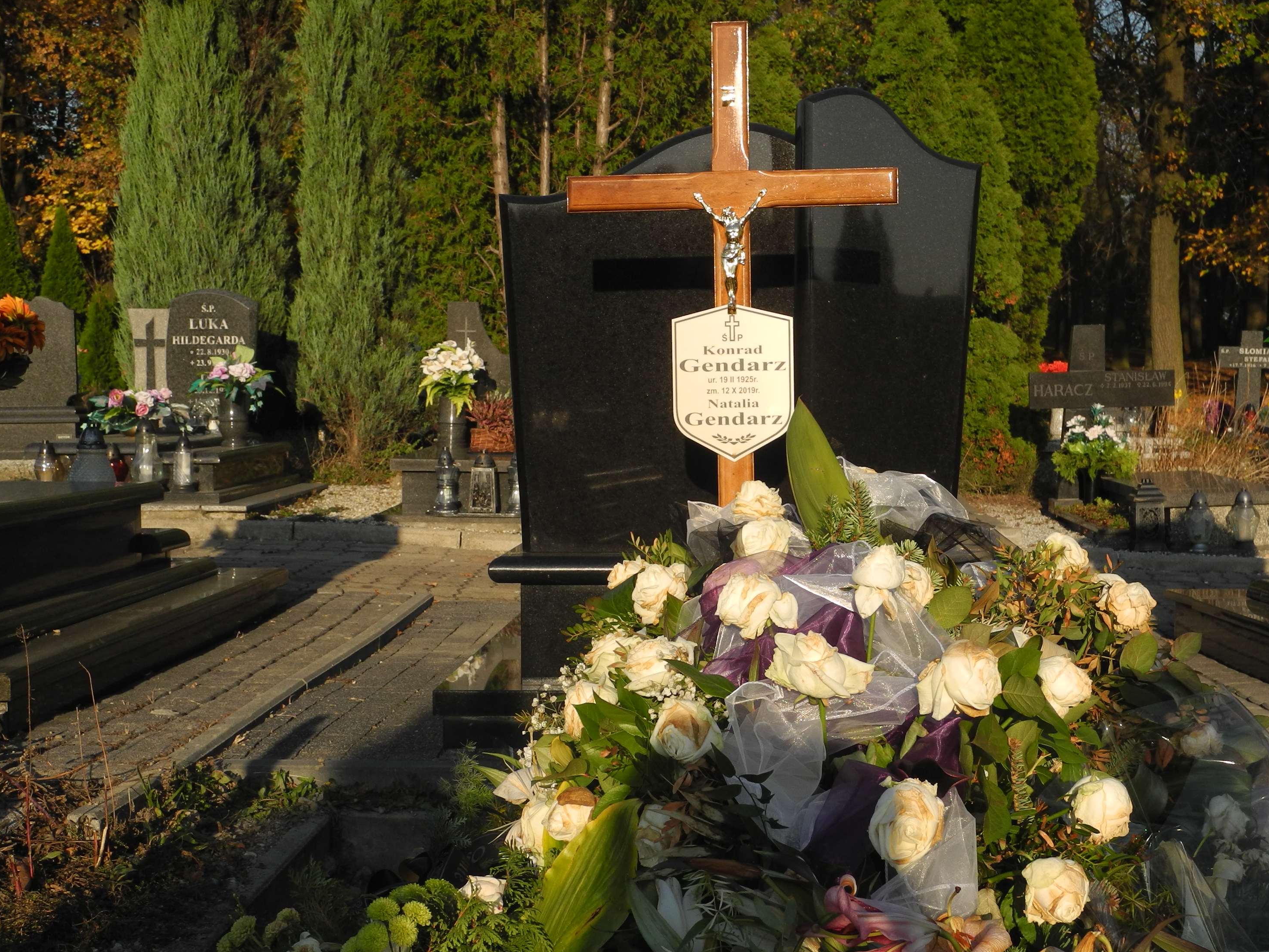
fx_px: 2053
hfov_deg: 34.3
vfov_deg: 26.1
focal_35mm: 56
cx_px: 733
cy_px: 535
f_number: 3.5
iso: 100
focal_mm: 9.7
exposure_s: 1/1000
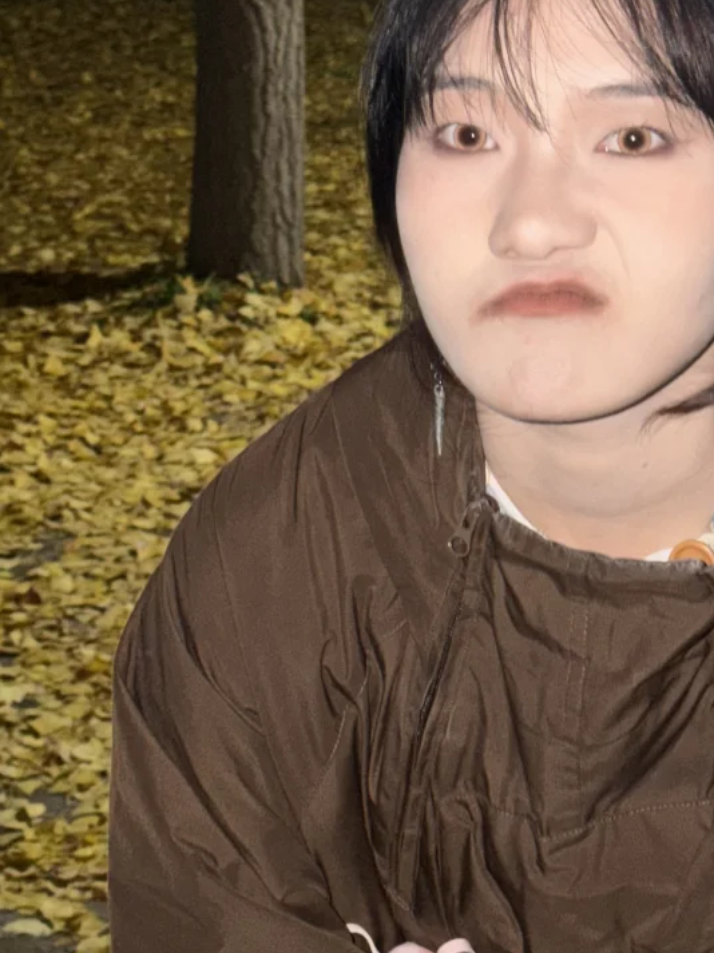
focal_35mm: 97
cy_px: 309
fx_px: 2670
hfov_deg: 15.1
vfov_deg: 20.2
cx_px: 603
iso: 64
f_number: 1.78
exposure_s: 1/4
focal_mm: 6.76
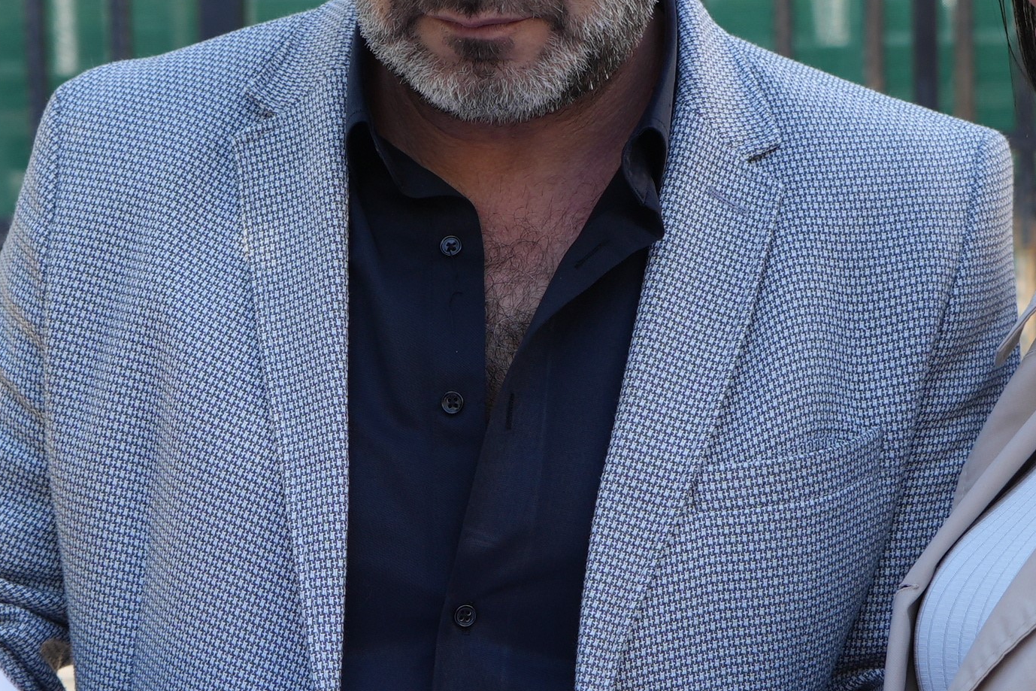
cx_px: 614
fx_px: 3079
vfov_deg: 12.8
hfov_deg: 19.1
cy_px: 415
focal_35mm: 107
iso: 160
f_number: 4
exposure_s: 1/160
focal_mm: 32
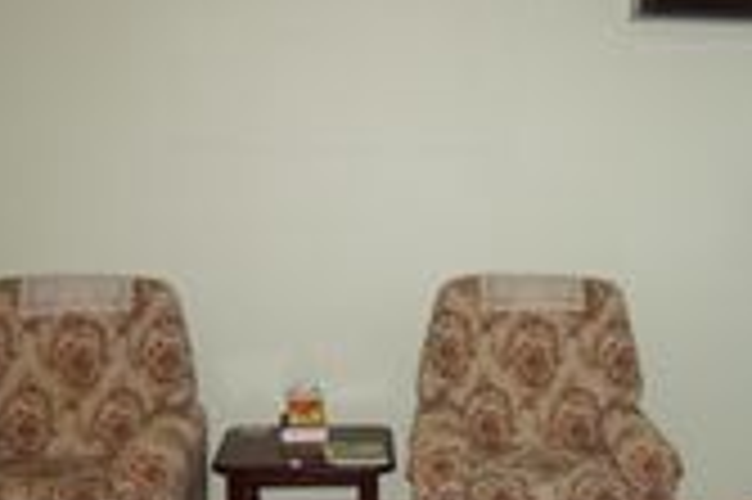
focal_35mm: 63
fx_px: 1323
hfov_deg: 31.3
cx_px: 540
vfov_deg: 21.1
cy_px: 399
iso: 800
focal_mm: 15
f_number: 6.3
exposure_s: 1/60
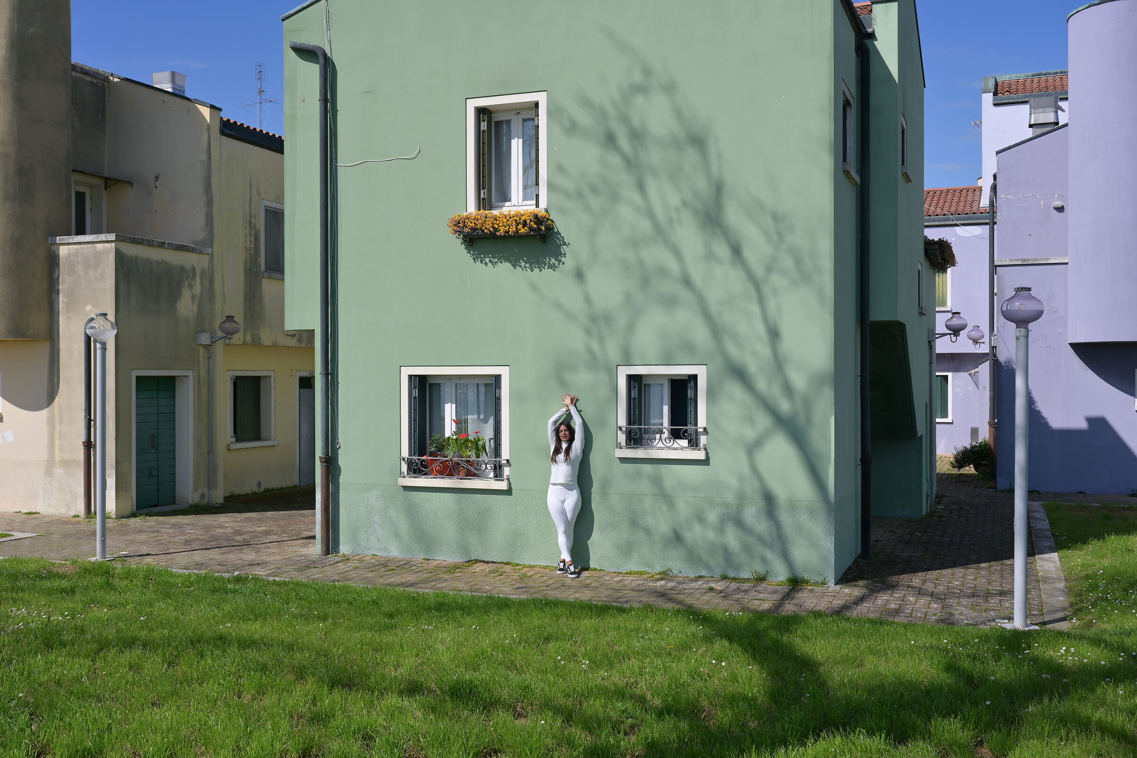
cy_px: 379
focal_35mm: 35
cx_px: 568
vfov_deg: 37.9
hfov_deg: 54.4
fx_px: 1105
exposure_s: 1/640
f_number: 8
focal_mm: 35
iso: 100
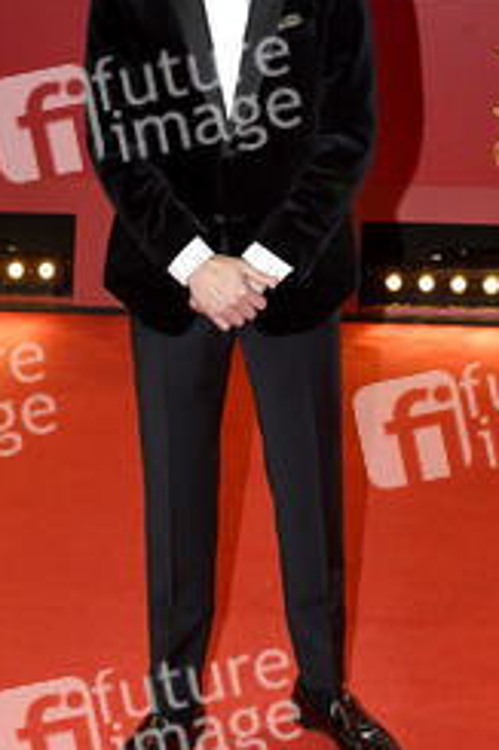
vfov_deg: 26.9
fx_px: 1561
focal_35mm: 75
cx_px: 233
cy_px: 263
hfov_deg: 18.2
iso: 800
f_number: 6.3
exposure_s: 1/250
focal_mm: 31
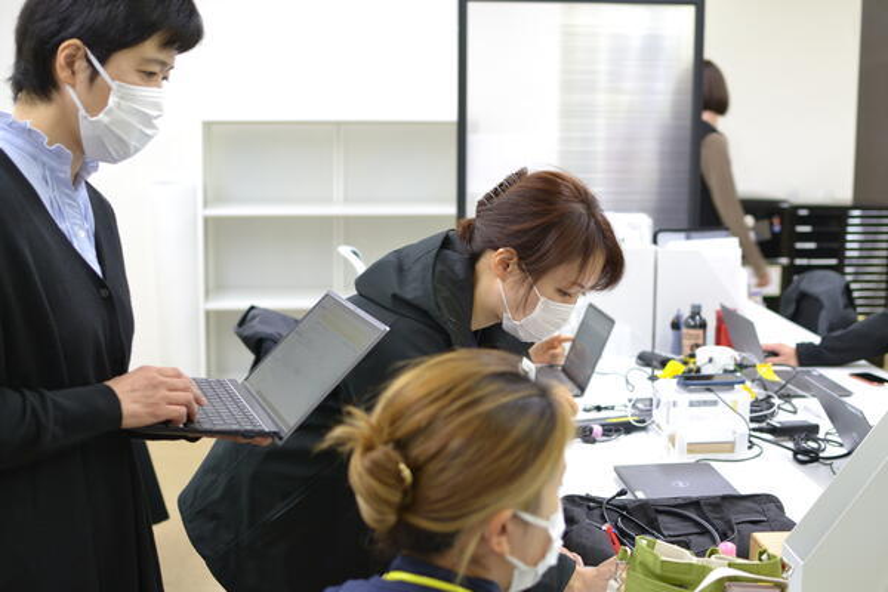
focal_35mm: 52
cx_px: 444
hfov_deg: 37.9
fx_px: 1295
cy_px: 296
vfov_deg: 25.8
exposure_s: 1/60
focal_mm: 35
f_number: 2.8
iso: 400
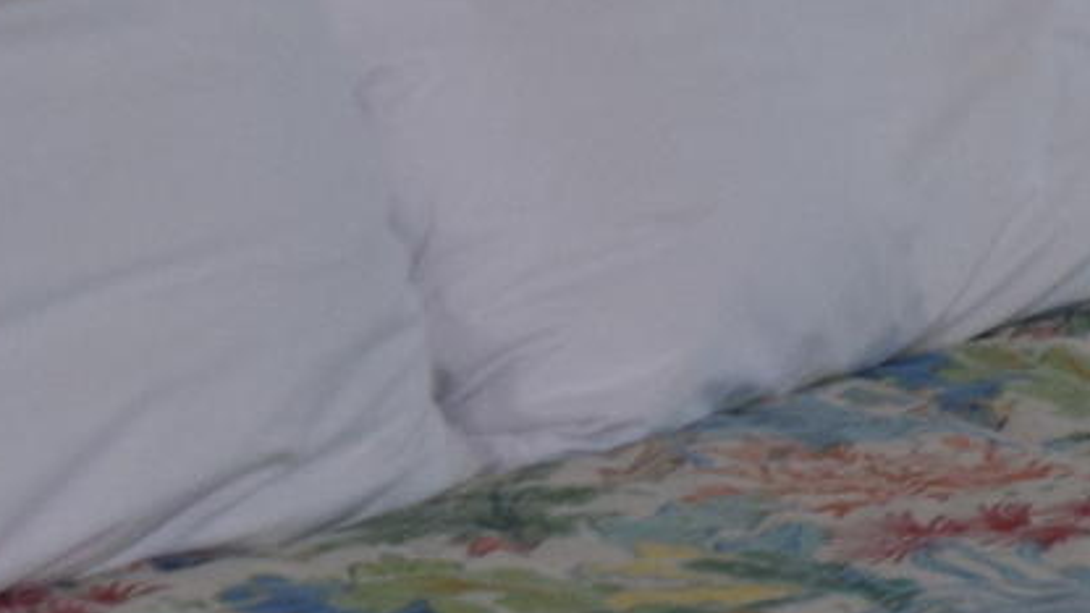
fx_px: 7861
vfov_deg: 4.4
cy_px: -741
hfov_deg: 7.1
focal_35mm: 272
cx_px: 3307
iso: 400
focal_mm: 24
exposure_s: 1/180
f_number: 6.7
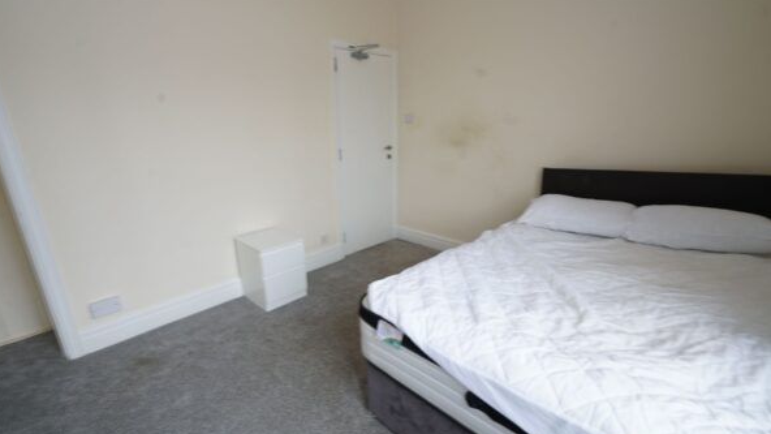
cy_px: 231
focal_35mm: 17
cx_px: 383
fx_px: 348
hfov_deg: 95.9
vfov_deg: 63.9
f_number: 7.1
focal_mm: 16
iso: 400
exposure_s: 1/4
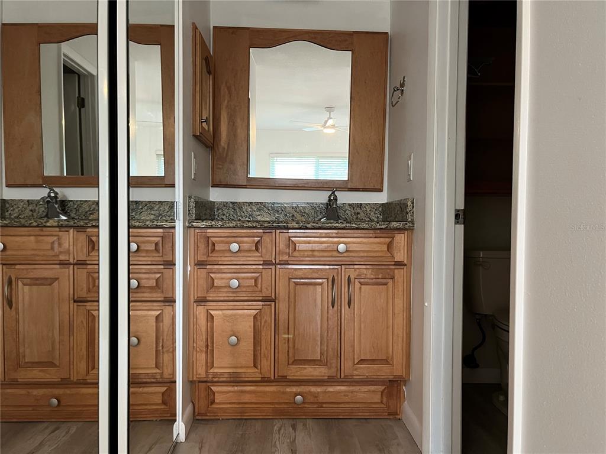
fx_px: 455
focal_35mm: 26
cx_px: 303
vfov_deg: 53.1
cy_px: 227
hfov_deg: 67.3
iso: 250
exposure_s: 1/60
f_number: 1.6
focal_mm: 5.1
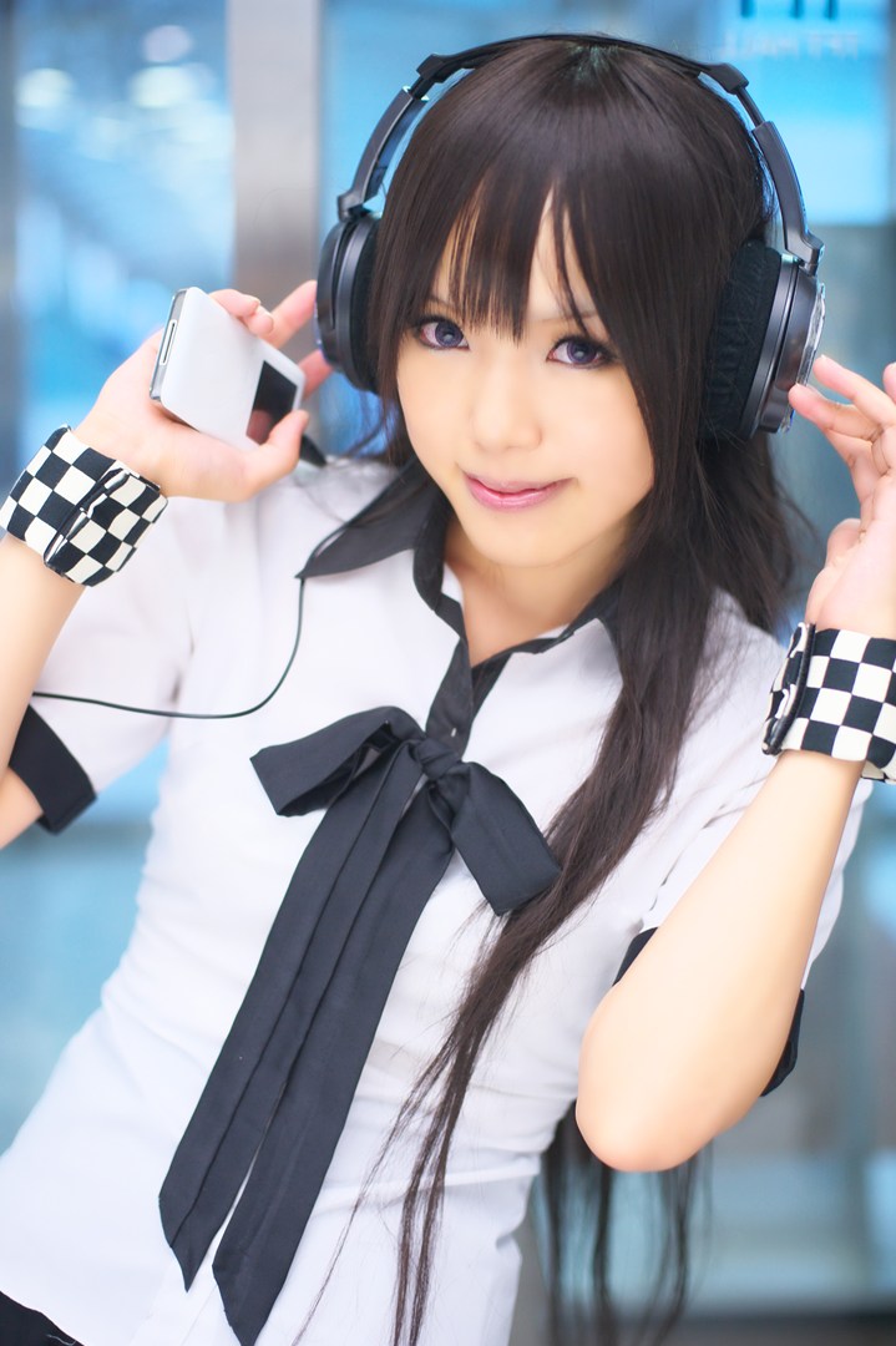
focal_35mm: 50
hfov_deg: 27.0
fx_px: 1868
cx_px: 448
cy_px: 673
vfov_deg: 39.6
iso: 800
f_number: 2
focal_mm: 50
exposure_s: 1/160
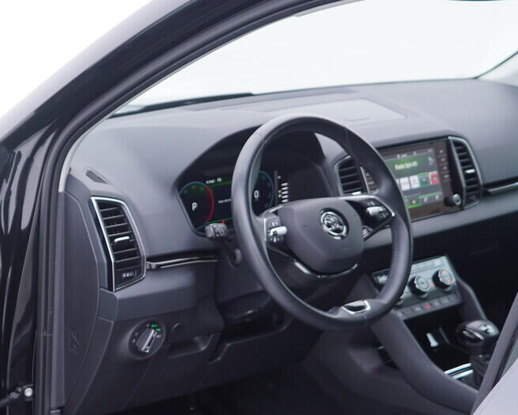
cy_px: 300
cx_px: 114
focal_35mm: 74
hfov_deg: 25.3
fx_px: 1135
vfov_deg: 20.6
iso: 125
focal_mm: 24
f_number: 2.8
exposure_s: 1/40
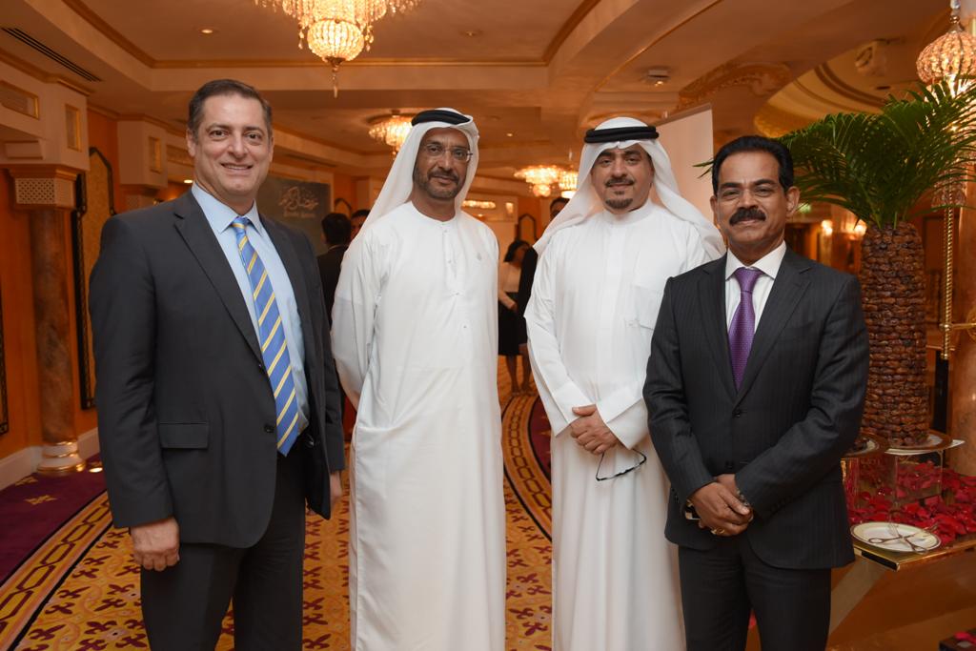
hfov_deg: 63.7
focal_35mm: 29
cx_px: 488
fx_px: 786
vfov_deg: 45.0
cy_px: 326
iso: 1250
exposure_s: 1/125
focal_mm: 29
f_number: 3.5
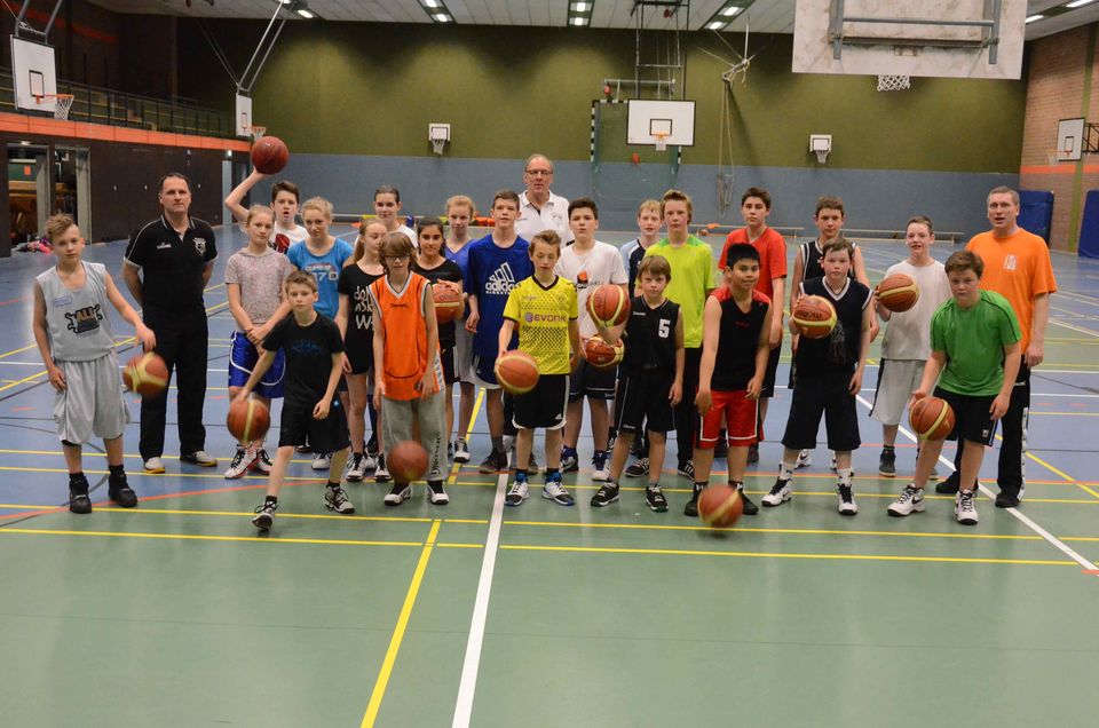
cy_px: 364
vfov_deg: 34.1
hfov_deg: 49.6
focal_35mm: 39
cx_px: 550
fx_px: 1188
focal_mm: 26
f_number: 5
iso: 6400
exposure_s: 1/100
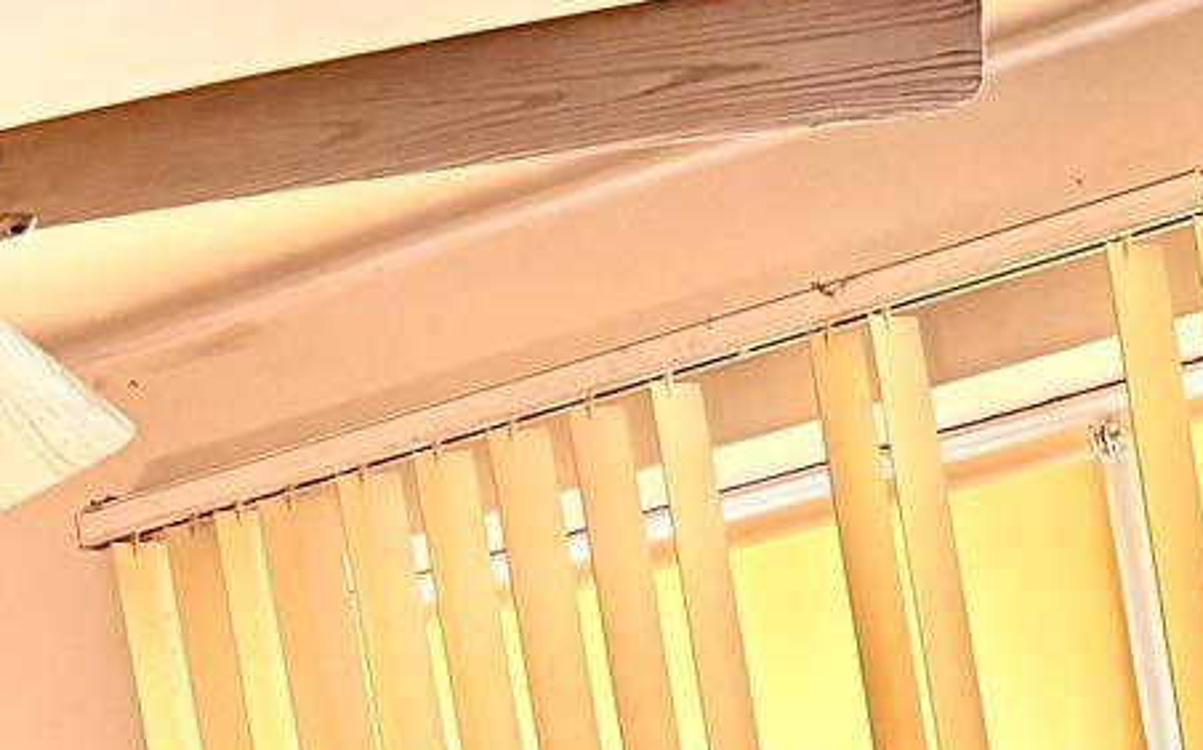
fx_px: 4096
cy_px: 1718
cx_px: 43
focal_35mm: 125
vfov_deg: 9.5
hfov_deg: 16.4
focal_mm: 5.96
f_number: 1.6
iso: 160
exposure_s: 1/60
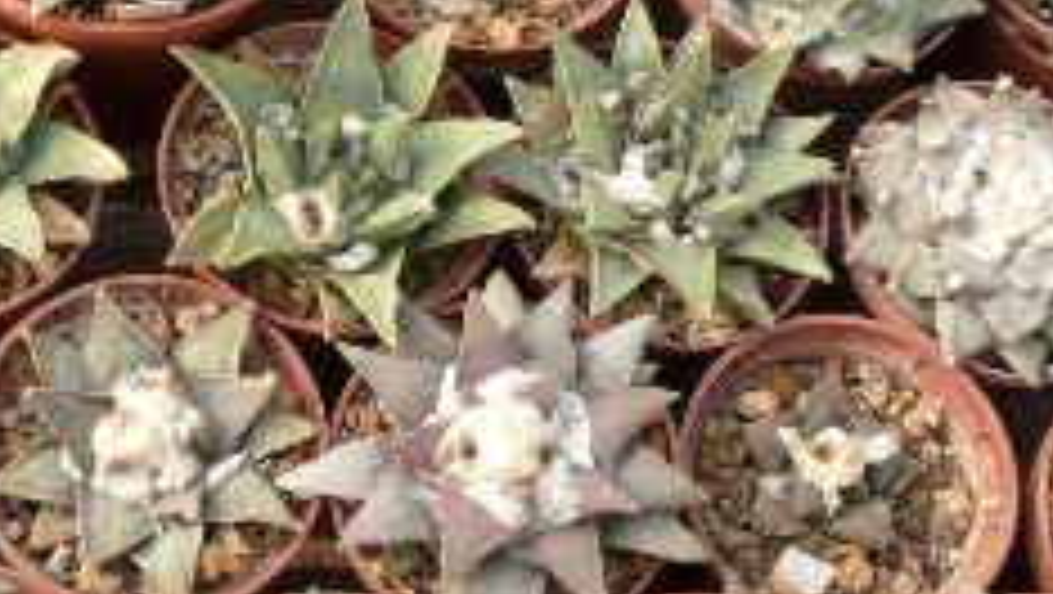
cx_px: 198
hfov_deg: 27.6
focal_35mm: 75
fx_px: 2096
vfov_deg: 16.0
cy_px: 500
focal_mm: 7.7
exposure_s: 1/30
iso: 100
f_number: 10
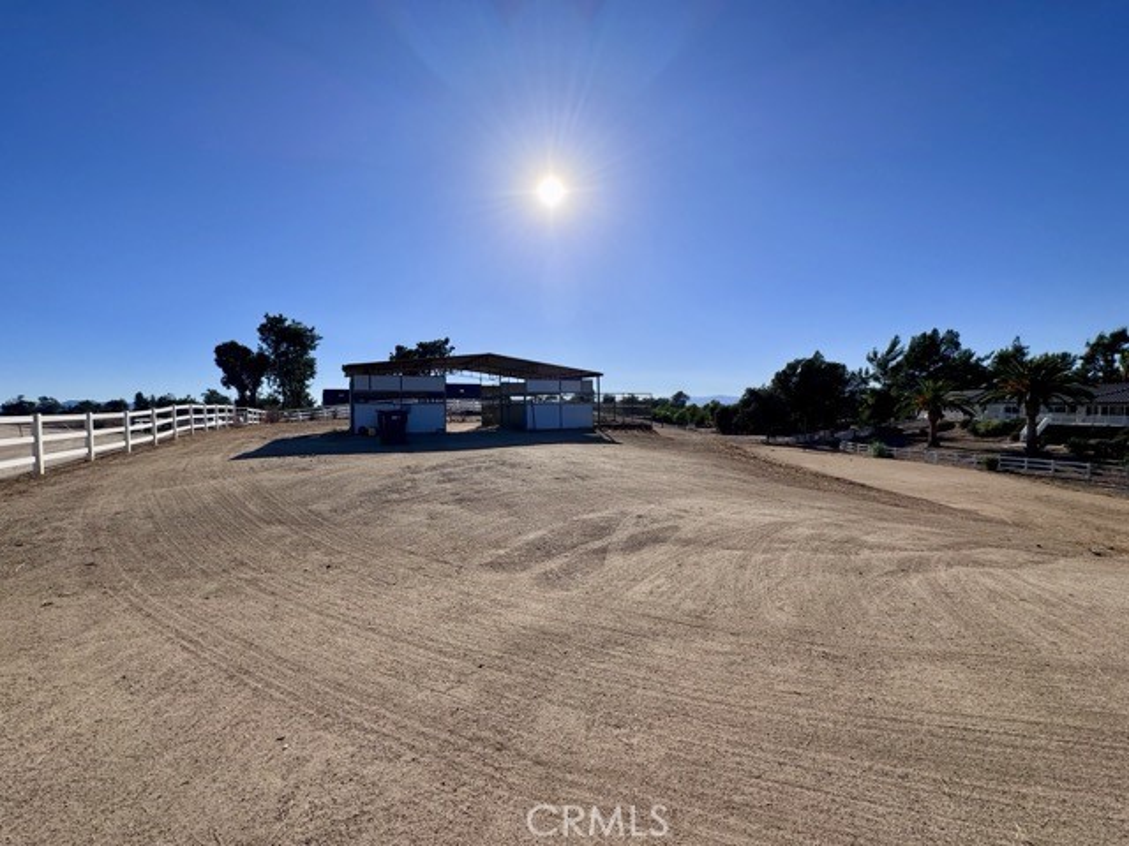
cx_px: 564
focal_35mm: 14
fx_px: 457
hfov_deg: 102.1
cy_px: 423
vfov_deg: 85.7
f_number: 2.2
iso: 40
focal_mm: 2.22
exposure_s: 1/3906
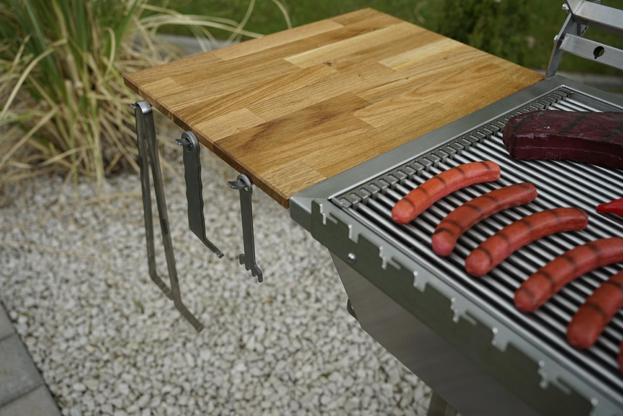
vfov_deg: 38.6
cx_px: 312
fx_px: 594
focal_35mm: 34
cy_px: 208
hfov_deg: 55.4
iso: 100
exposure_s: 1/125
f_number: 3.5
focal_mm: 34.3
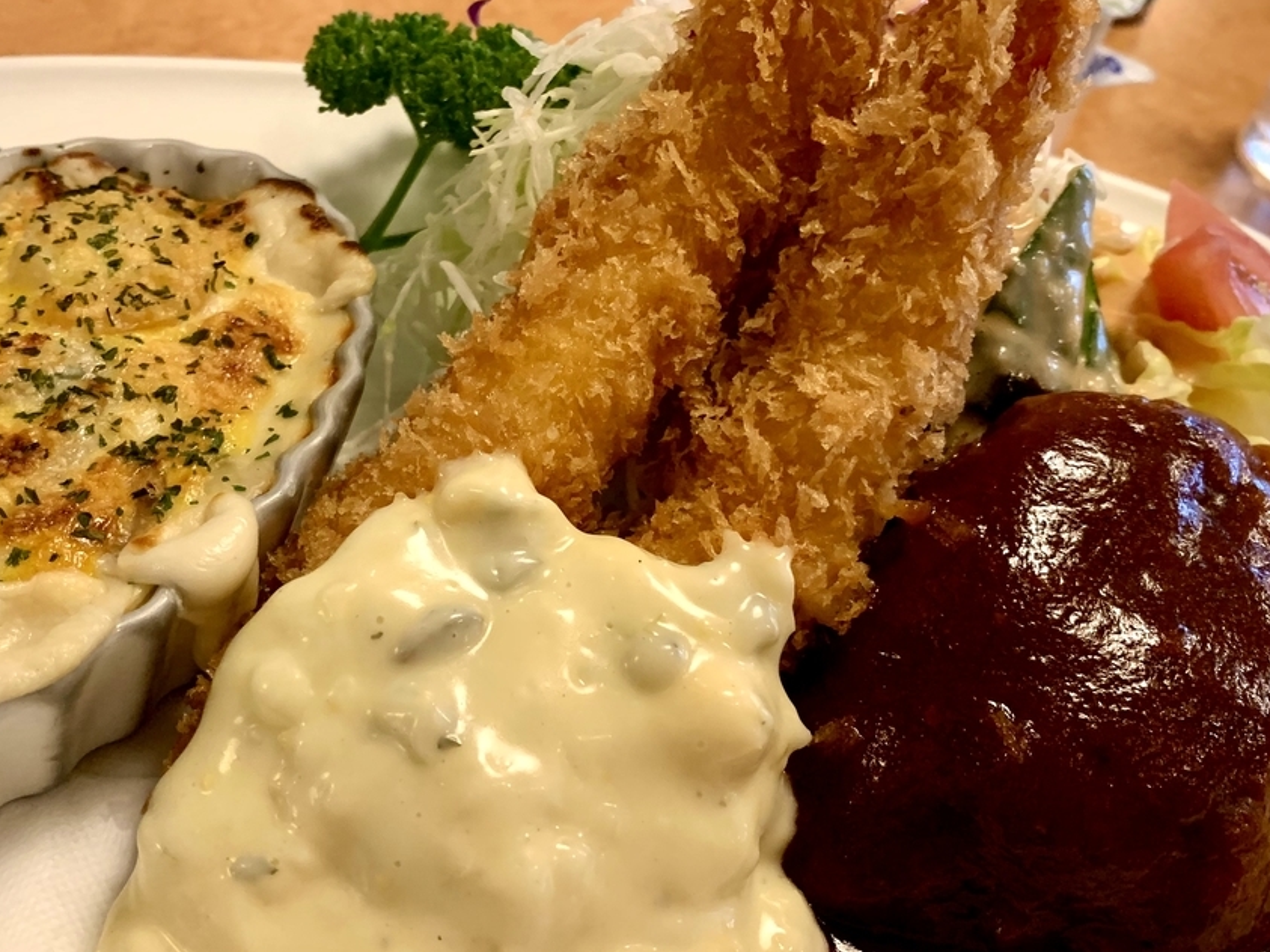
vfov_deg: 38.6
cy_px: 446
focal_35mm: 37
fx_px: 1357
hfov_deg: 50.0
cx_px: 542
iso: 320
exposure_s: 1/50
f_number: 1.8
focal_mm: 4.25
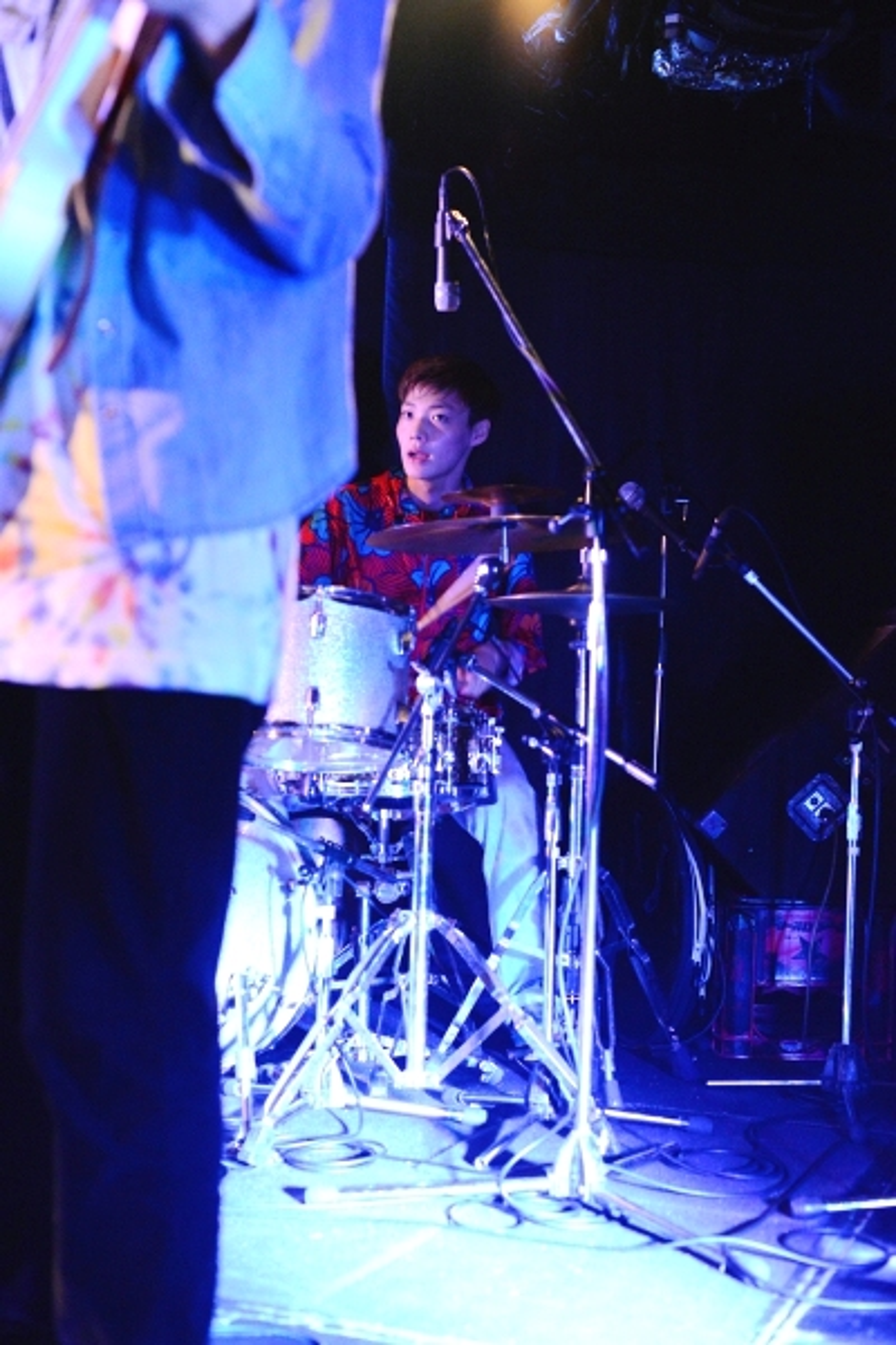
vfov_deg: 39.6
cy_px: 672
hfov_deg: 27.0
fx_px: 1867
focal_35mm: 50
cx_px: 448
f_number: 4
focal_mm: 50
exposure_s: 1/80
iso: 6400
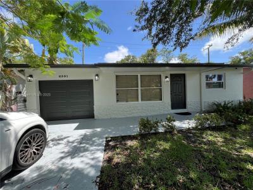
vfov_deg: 89.9
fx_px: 95
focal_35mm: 13
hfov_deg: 106.2
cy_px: 95
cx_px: 126
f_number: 1.8
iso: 32
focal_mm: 1.57
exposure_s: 1/378
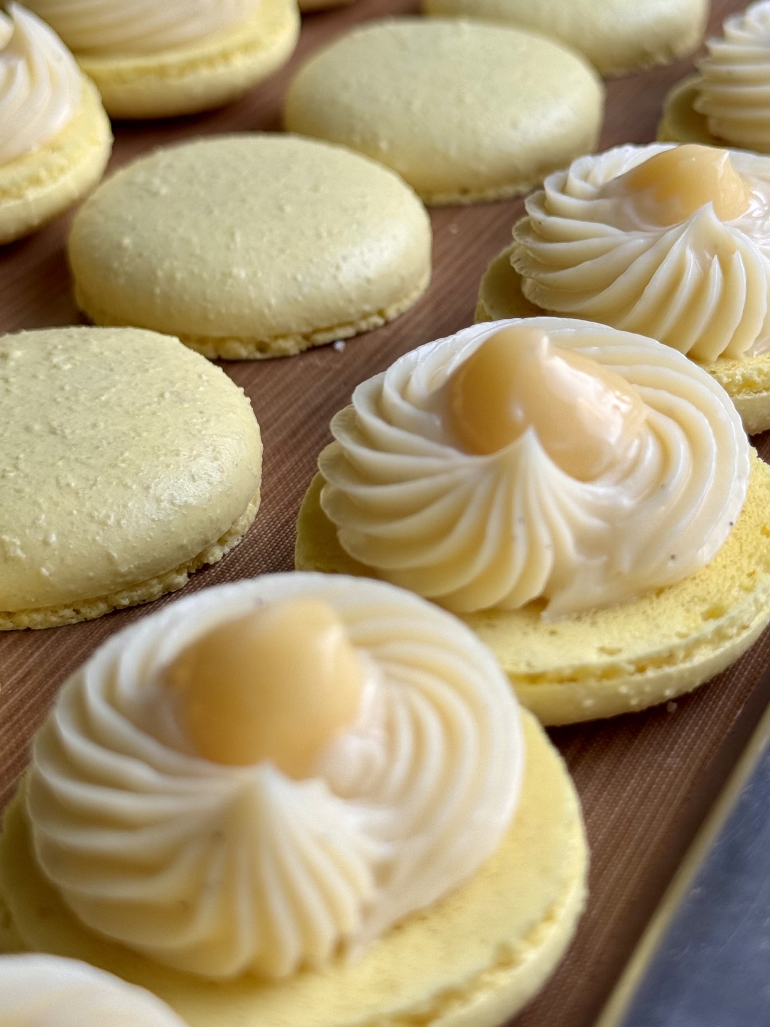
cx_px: 438
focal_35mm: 68
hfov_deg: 21.6
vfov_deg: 28.5
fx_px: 2016
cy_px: 434
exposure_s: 1/129
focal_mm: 6.76
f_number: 1.78
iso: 64
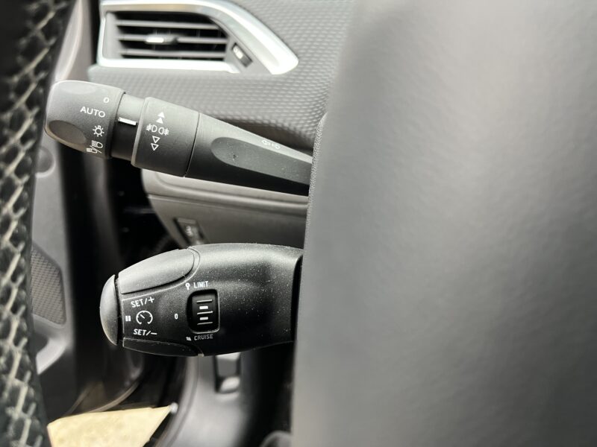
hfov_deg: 67.3
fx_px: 448
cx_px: 298
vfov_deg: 53.1
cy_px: 224
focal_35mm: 26
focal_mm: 5.1
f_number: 1.6
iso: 250
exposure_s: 1/60
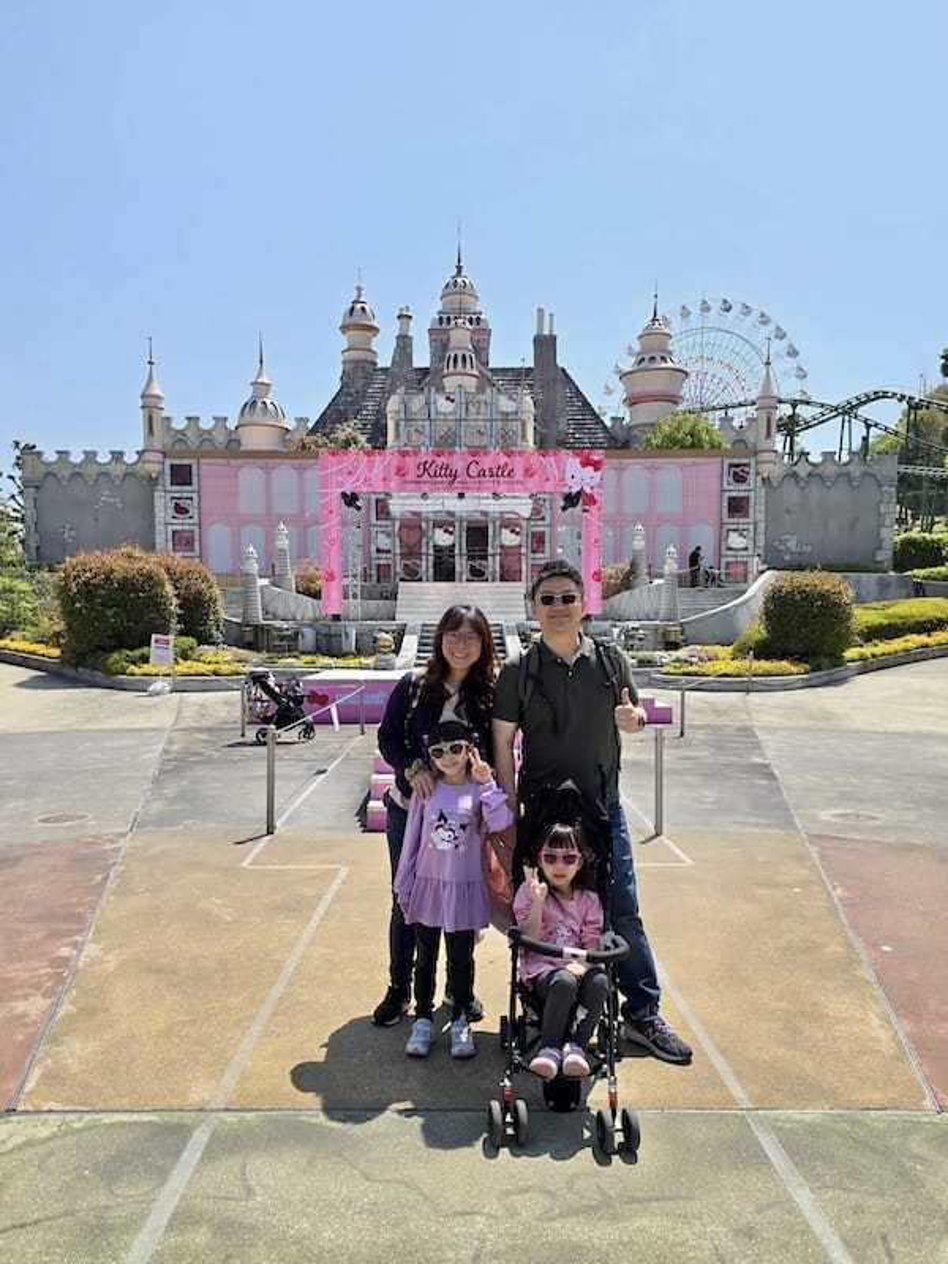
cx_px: 474
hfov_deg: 58.9
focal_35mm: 23
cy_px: 632
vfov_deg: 73.9
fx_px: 840
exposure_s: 1/833
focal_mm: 6.3
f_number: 1.7
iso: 12
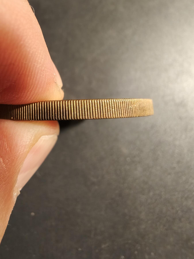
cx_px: 97
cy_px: 130
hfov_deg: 58.9
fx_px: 172
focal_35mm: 23
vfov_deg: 73.9
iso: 200
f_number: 2
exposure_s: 1/84.7
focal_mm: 2.32
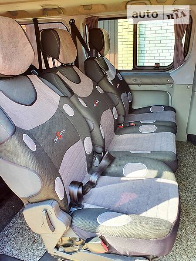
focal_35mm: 26
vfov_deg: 67.3
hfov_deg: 53.1
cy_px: 130
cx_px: 98
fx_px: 196
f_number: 2.4
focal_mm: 4.3
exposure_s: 1/131
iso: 50
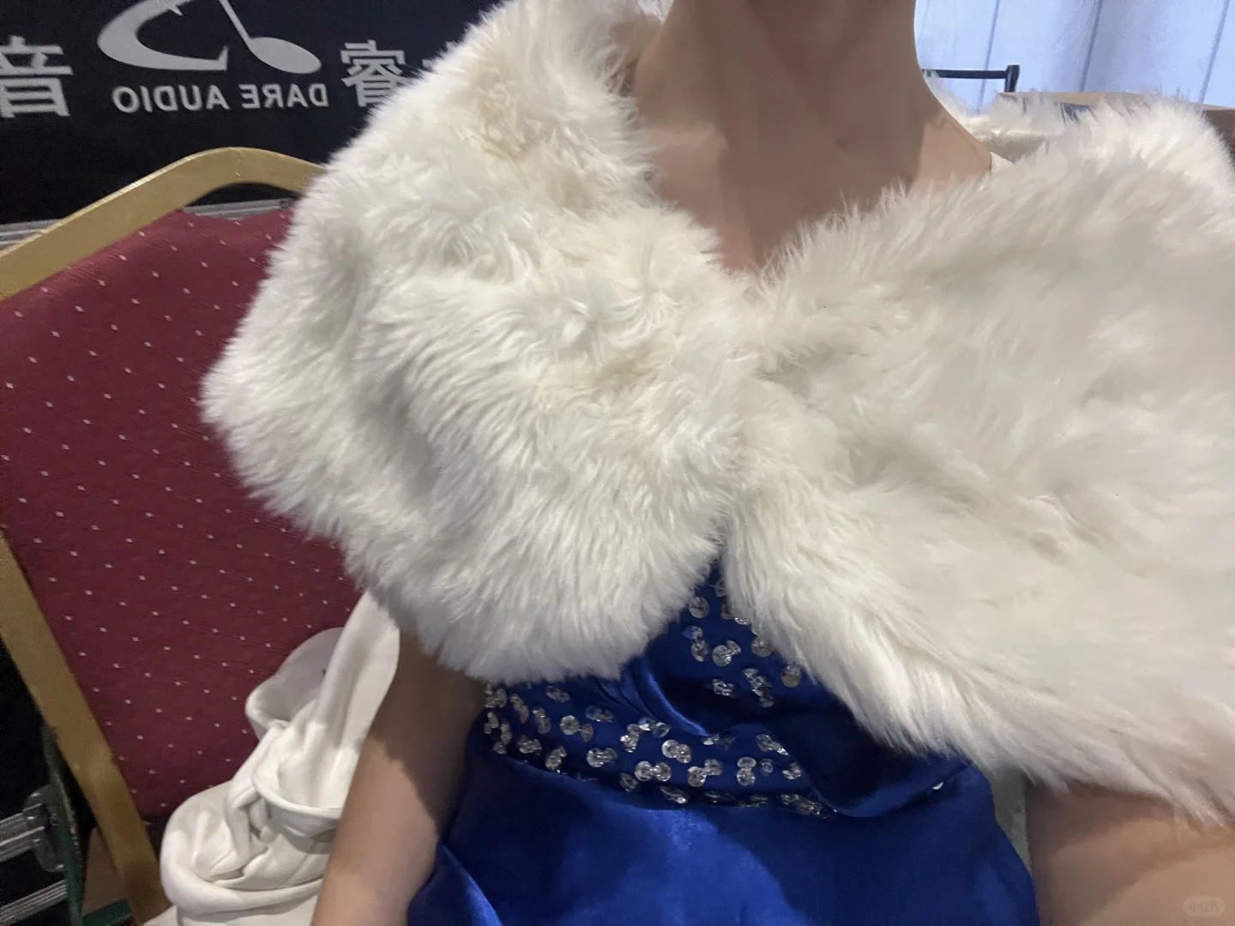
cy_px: 463
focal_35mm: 23
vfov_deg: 58.9
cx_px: 618
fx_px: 821
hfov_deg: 73.9
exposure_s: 1/50
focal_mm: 2.71
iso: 320
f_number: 2.2
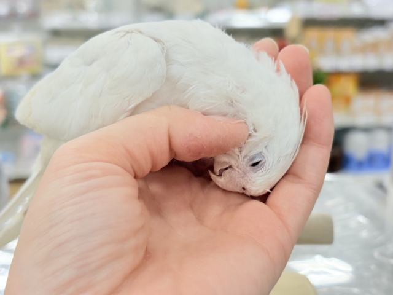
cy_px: 148
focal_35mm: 52
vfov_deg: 28.0
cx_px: 196
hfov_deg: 36.8
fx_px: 590
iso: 80
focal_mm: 5.96
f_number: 1.6
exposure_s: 1/100
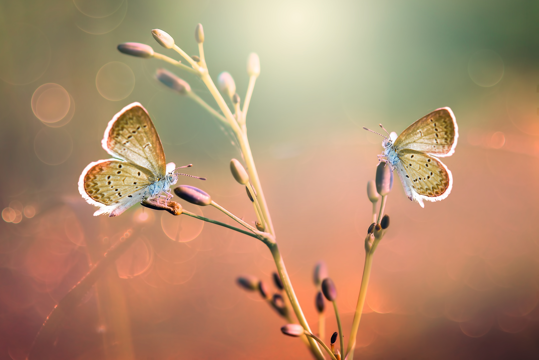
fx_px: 1573
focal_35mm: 105
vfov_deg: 13.1
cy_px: 180
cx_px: 270
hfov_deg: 19.4
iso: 125
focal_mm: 105
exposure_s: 1/500
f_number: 5
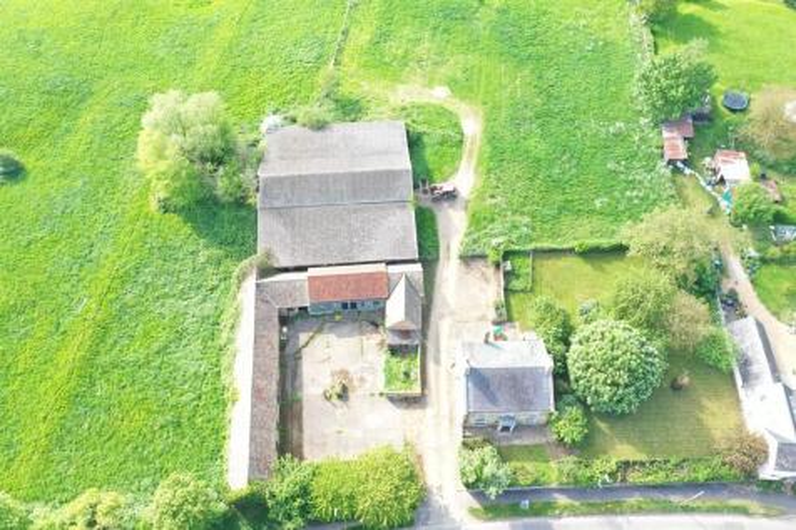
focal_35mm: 28
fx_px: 619
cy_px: 265
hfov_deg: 65.5
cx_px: 398
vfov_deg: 46.4
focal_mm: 10.26
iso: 100
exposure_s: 1/100
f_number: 4
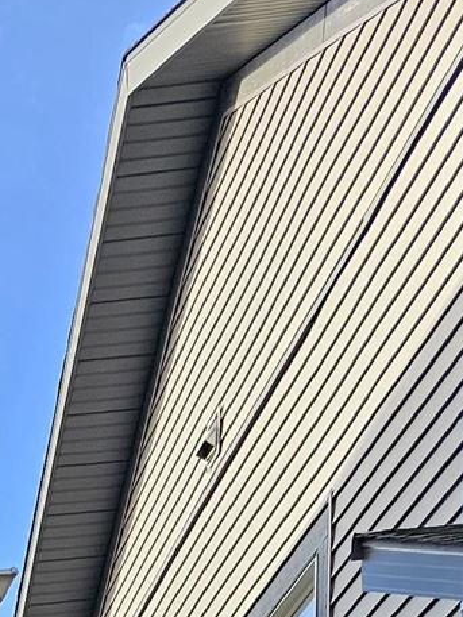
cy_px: 1496
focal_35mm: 116
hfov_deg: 11.0
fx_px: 2068
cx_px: -594
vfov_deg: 12.9
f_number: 1.7
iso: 20
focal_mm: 6.3
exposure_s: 1/225
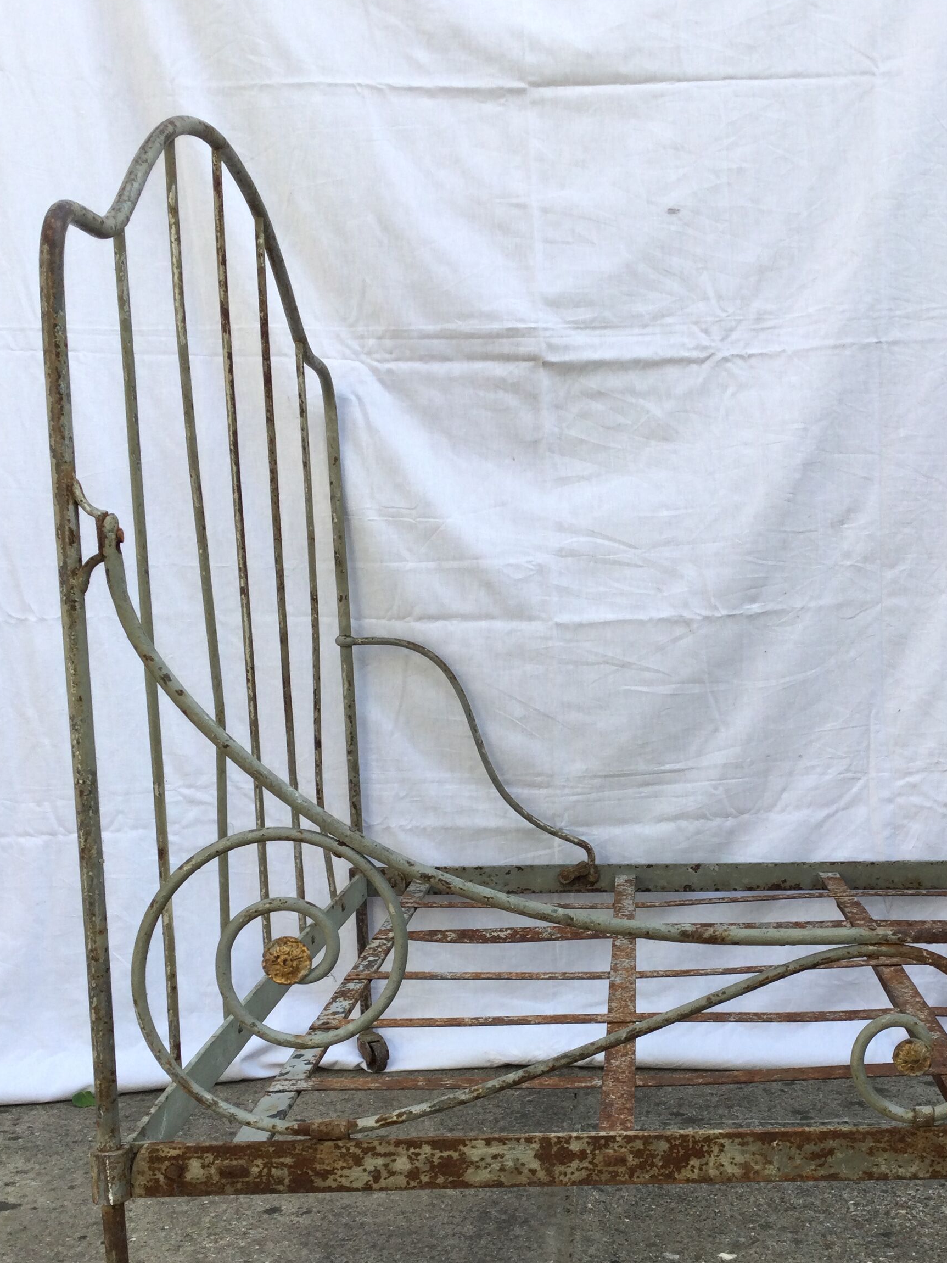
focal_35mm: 44
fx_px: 1605
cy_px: 826
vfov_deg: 42.5
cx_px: 621
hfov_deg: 32.6
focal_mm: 3.3
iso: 25
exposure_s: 1/310
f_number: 2.4
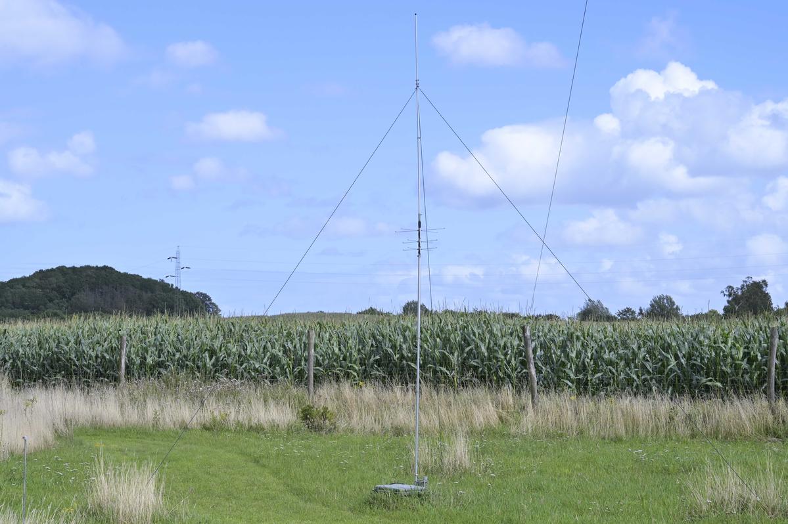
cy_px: 262
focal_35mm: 70
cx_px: 394
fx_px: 1531
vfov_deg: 19.4
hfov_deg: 28.9
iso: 400
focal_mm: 70
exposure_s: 1/500
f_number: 11
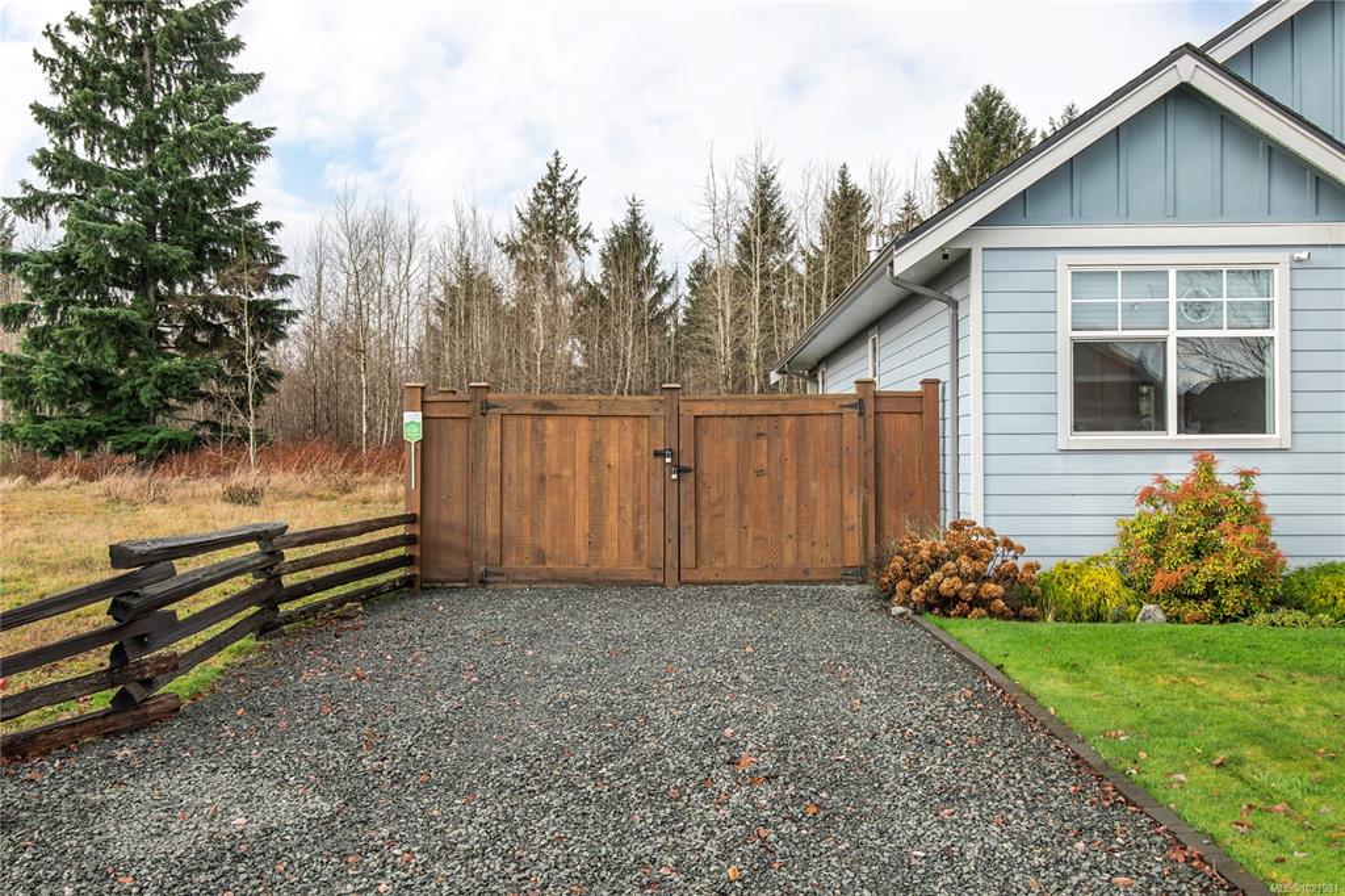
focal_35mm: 30
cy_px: 448
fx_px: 1120
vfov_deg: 43.6
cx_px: 672
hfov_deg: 61.9
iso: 320
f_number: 8
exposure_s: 1/200
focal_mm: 20
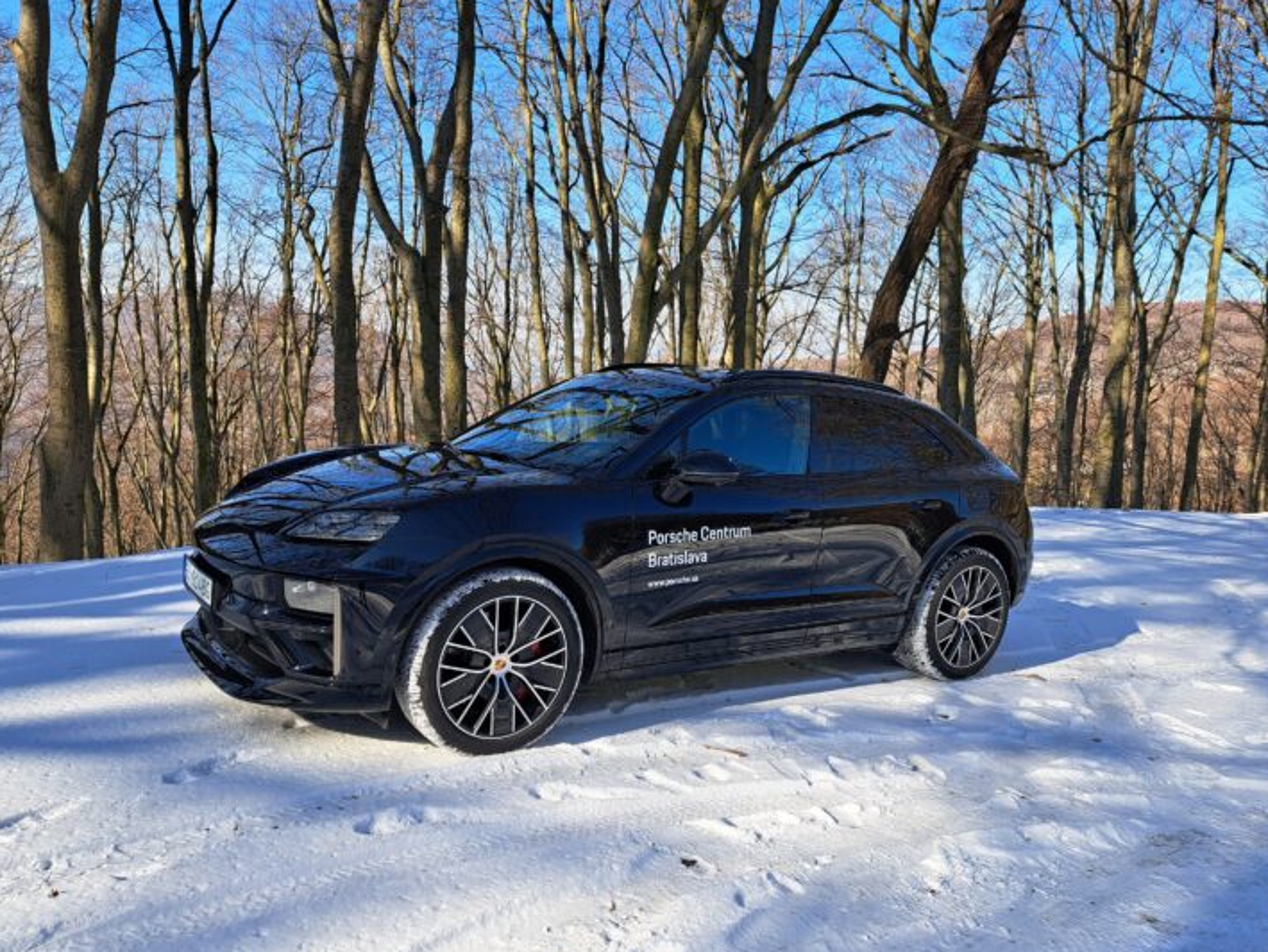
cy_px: 514
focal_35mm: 26
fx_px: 953
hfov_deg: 67.2
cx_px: 596
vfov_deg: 53.0
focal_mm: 5.23
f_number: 1.8
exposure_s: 1/468
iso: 50
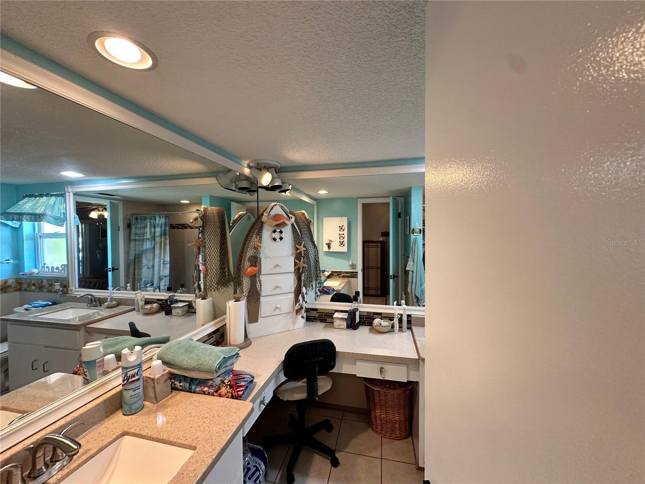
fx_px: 261
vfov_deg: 85.7
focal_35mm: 14
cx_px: 322
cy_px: 242
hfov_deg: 102.1
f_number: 2.2
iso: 160
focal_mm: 2.22
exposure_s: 1/60
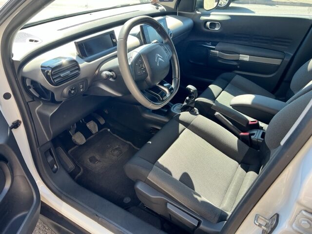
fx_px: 234
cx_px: 156
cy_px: 117
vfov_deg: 53.1
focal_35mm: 26
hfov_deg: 67.3
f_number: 1.5
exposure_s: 1/299
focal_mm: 5.7
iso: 50
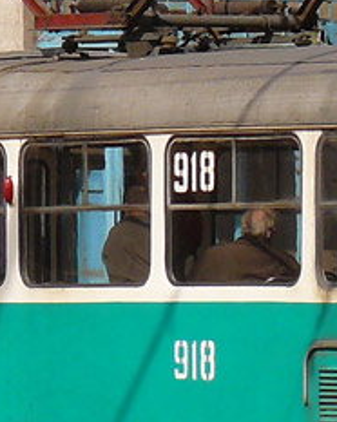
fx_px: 8252
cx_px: 545
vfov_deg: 2.9
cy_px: 163
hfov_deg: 2.3
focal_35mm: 661
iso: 100
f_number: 5
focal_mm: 25.7
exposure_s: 1/500
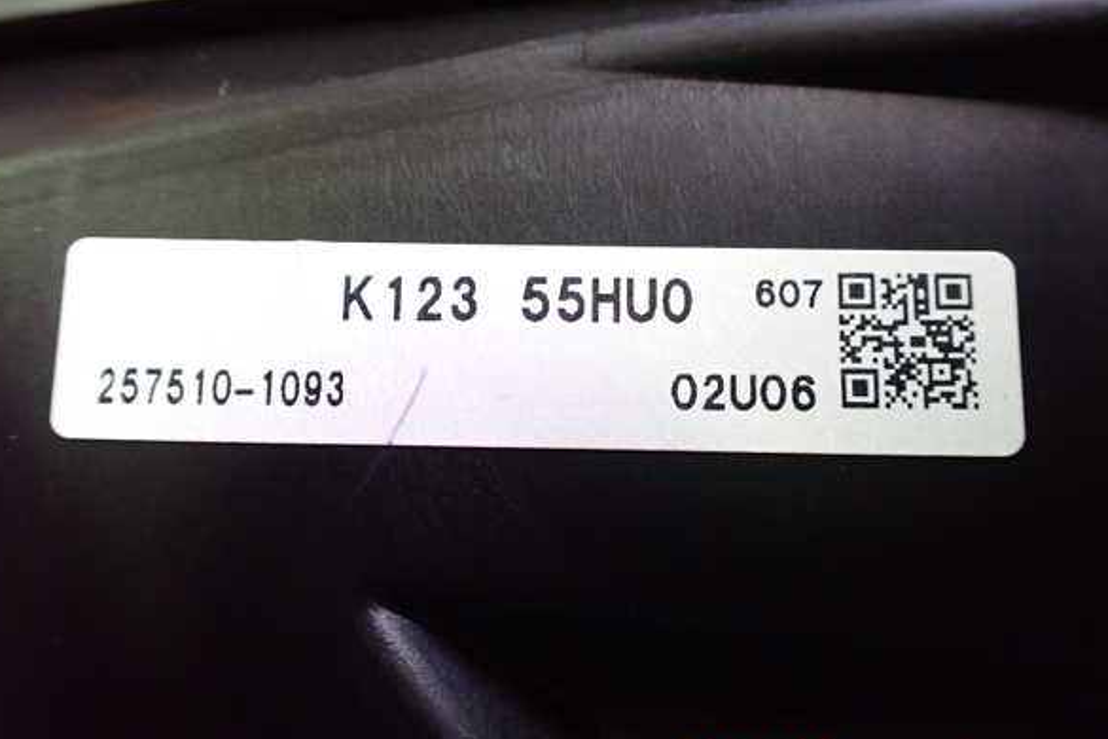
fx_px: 985
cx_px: 542
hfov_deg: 58.7
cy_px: 362
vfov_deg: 41.1
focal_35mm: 32
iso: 800
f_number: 2.3
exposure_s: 1/80
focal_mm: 5.4
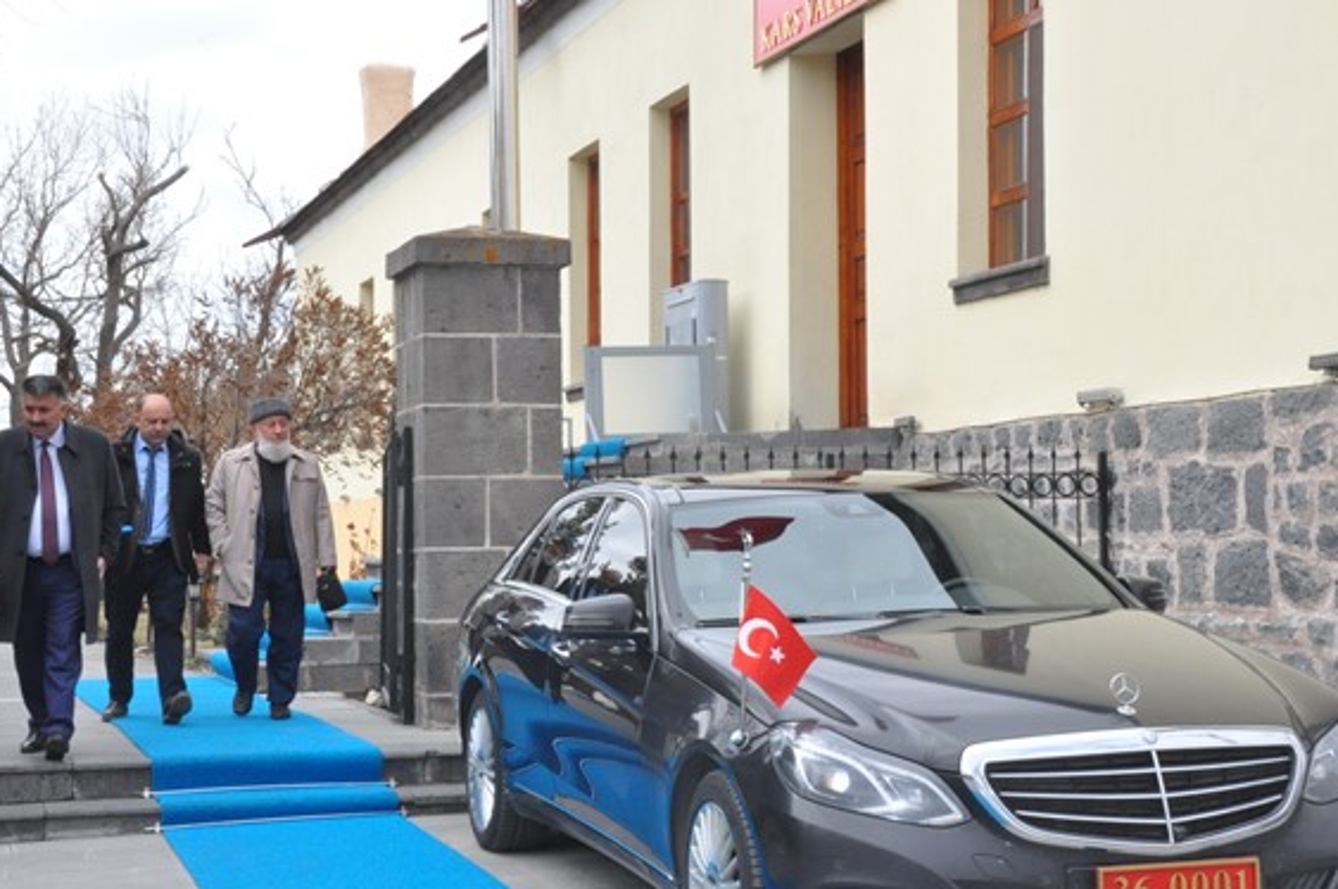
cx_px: 625
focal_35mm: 61
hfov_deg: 33.1
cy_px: 395
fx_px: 2249
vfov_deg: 22.3
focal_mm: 35
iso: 2000
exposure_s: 1/200
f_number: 29
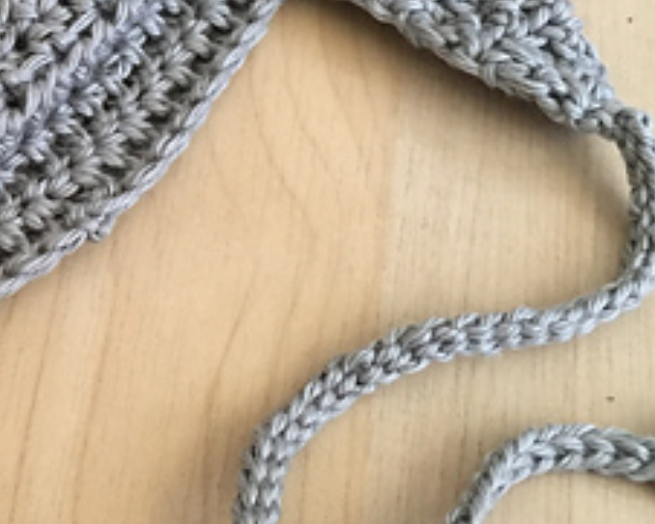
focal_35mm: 80
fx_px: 1552
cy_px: 240
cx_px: -116
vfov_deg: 19.2
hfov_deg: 22.1
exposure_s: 1/30
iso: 160
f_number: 2.2
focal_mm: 4.15
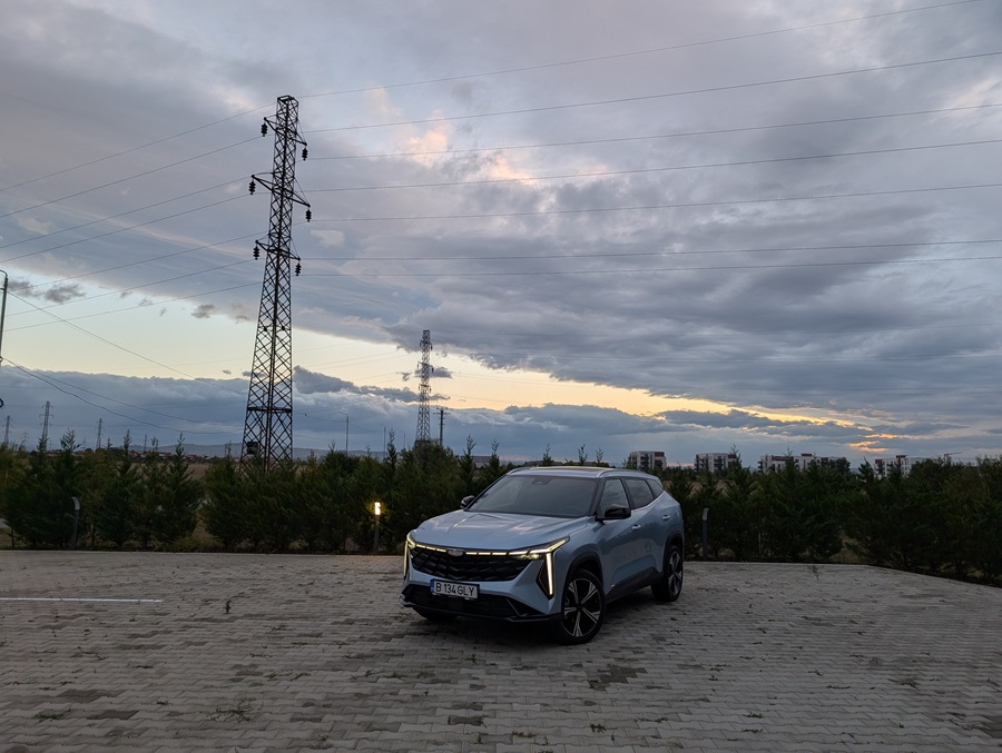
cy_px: 376
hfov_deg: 71.5
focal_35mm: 24
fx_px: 695
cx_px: 501
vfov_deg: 56.9
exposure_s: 1/127
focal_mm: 6.9
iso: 20
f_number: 1.68
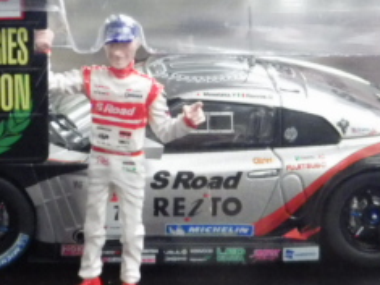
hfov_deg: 12.3
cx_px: 116
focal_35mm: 161
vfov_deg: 9.2
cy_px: 125
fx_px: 1766
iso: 800
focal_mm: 10.7
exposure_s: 1/30
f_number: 4
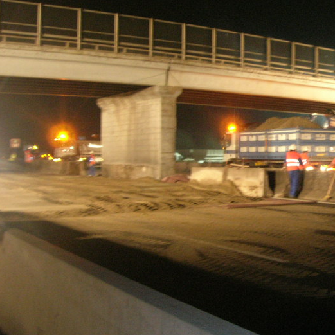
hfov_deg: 25.0
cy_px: 159
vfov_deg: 26.1
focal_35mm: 66
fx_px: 723
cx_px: 327
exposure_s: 1/3.4
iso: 200
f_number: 2.8
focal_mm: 7.8
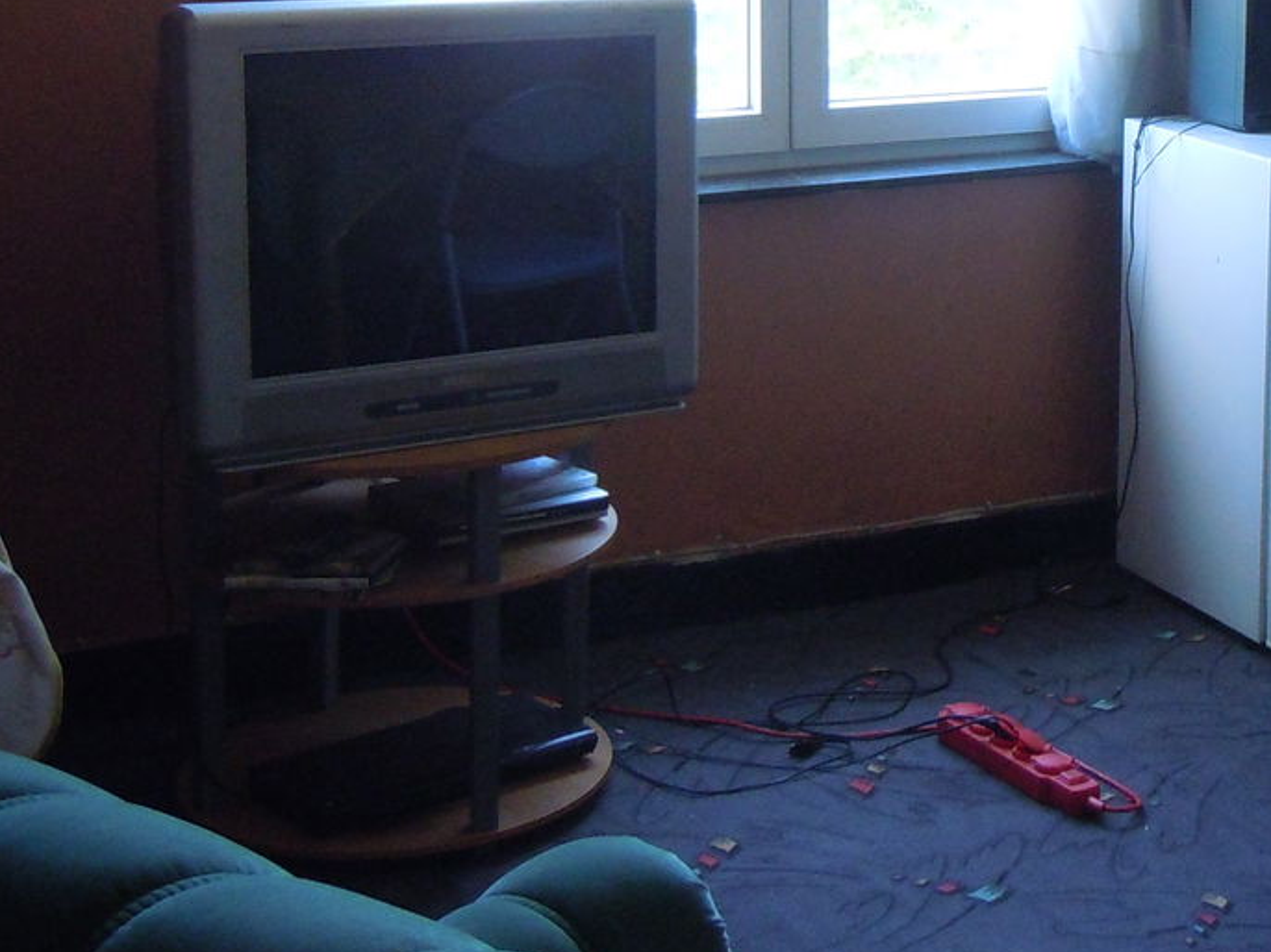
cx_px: 1141
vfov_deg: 20.6
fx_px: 2569
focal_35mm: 70
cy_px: 119
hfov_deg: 26.8
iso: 400
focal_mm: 5.4
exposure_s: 1/50
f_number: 3.5
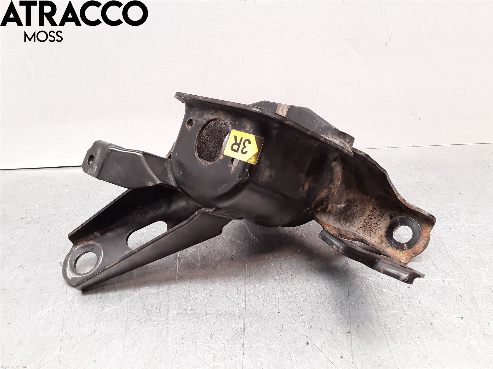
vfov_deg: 49.7
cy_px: 184
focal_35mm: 28
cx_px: 246
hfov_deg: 63.4
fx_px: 399
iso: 80
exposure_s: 1/50
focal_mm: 2.91
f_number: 1.9
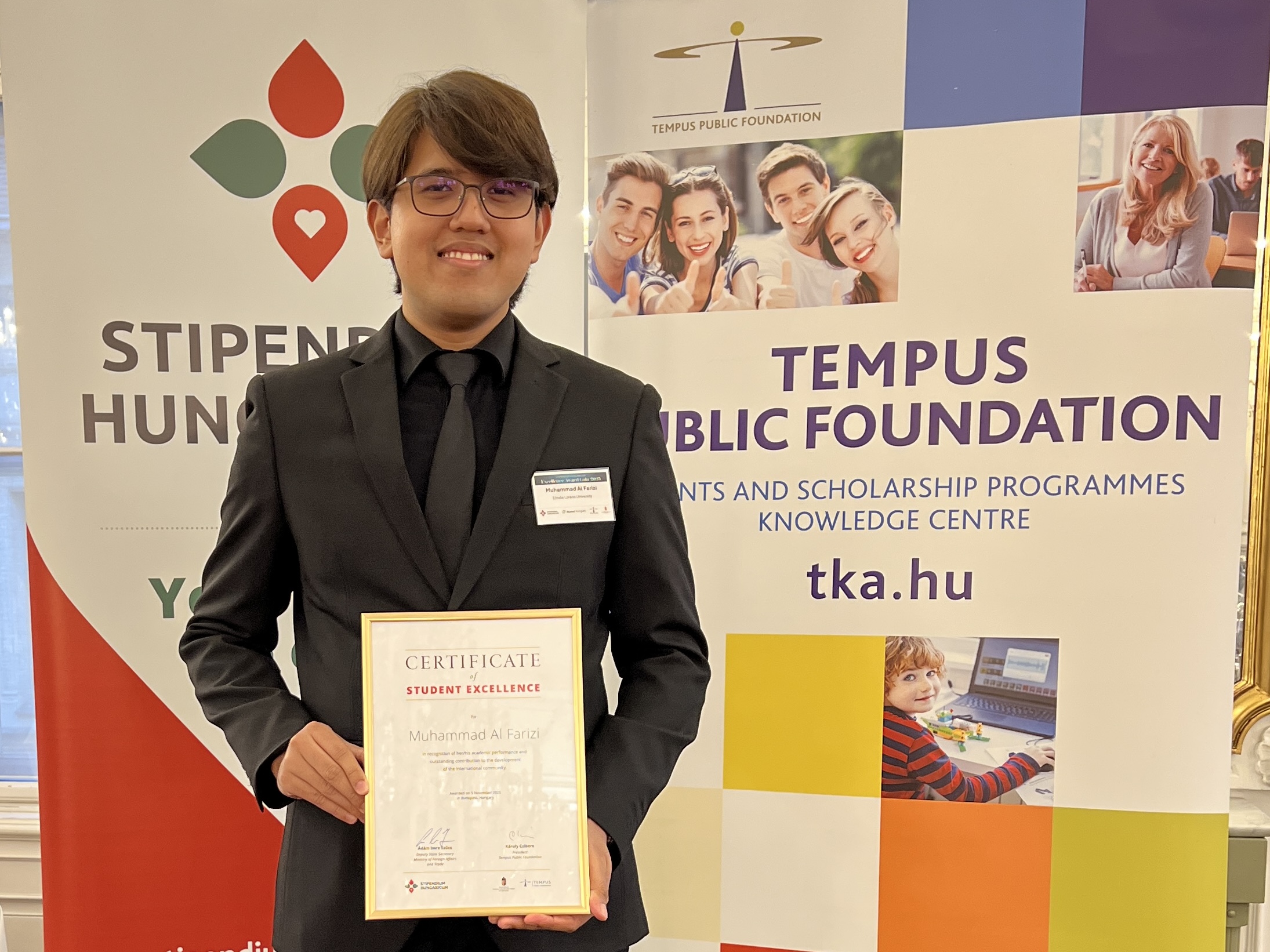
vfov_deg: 53.1
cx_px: 635
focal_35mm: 26
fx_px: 954
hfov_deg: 67.3
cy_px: 476
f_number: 1.5
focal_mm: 5.7
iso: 125
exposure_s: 1/100
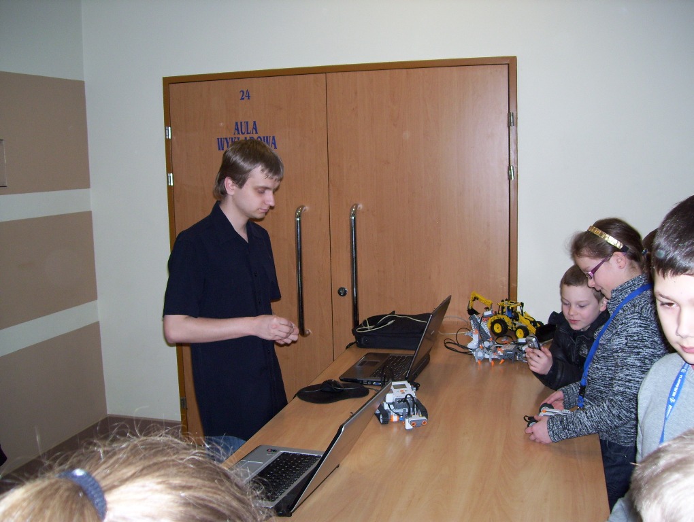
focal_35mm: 36
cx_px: 347
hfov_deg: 51.3
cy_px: 261
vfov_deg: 39.7
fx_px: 723
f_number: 2.7
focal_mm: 6
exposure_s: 1/60
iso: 125
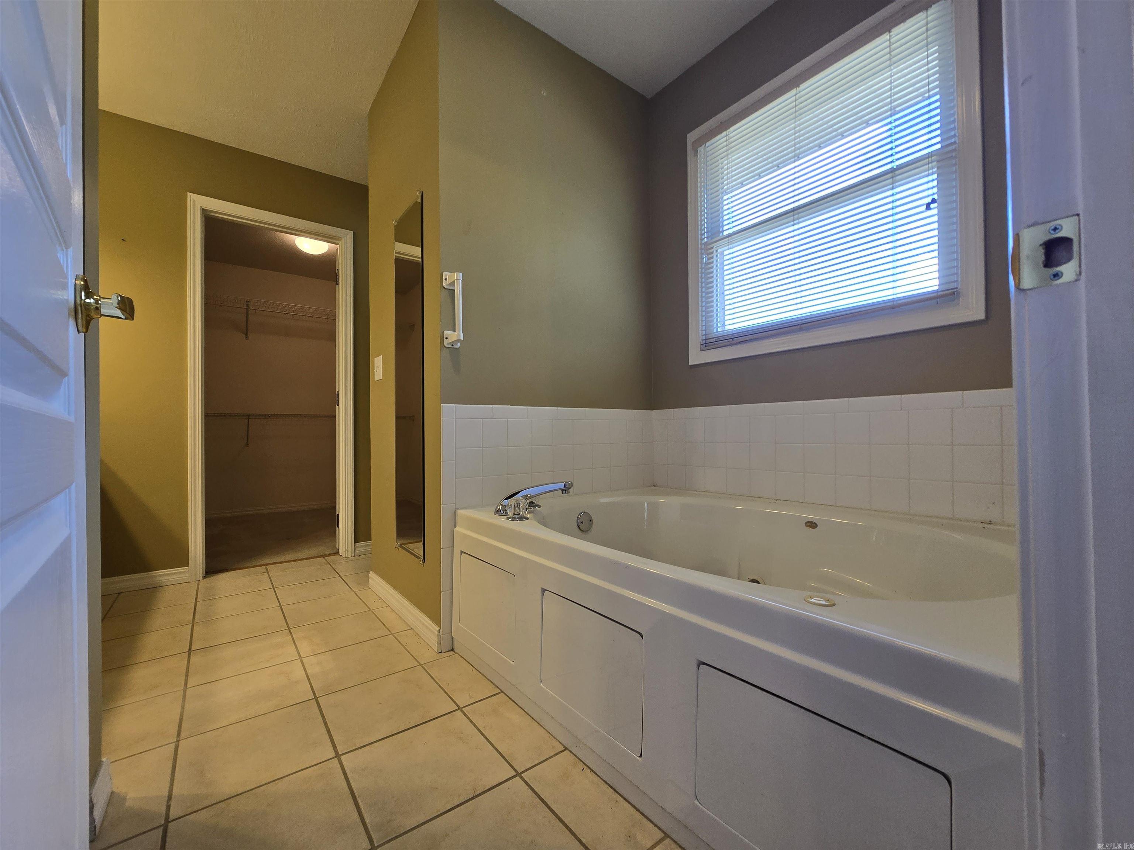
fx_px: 426
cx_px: 567
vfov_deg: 89.9
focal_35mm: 13
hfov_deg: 106.2
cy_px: 425
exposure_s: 1/60
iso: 50
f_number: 2.2
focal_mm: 2.2
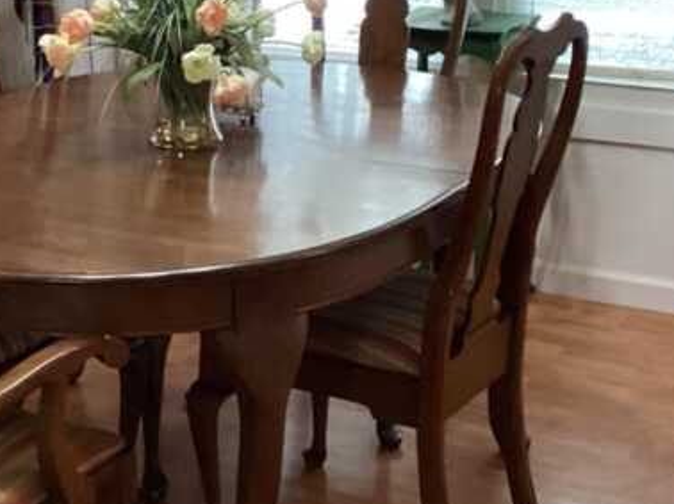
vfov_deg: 17.4
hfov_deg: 23.0
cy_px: 75
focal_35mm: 84
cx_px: 159
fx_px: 1635
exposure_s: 1/60
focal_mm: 3.3
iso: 250
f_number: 2.4
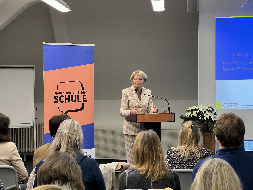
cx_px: 126
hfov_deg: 25.3
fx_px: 563
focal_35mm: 77
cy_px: 95
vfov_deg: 19.1
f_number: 2.8
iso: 320
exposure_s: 1/50
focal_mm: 9
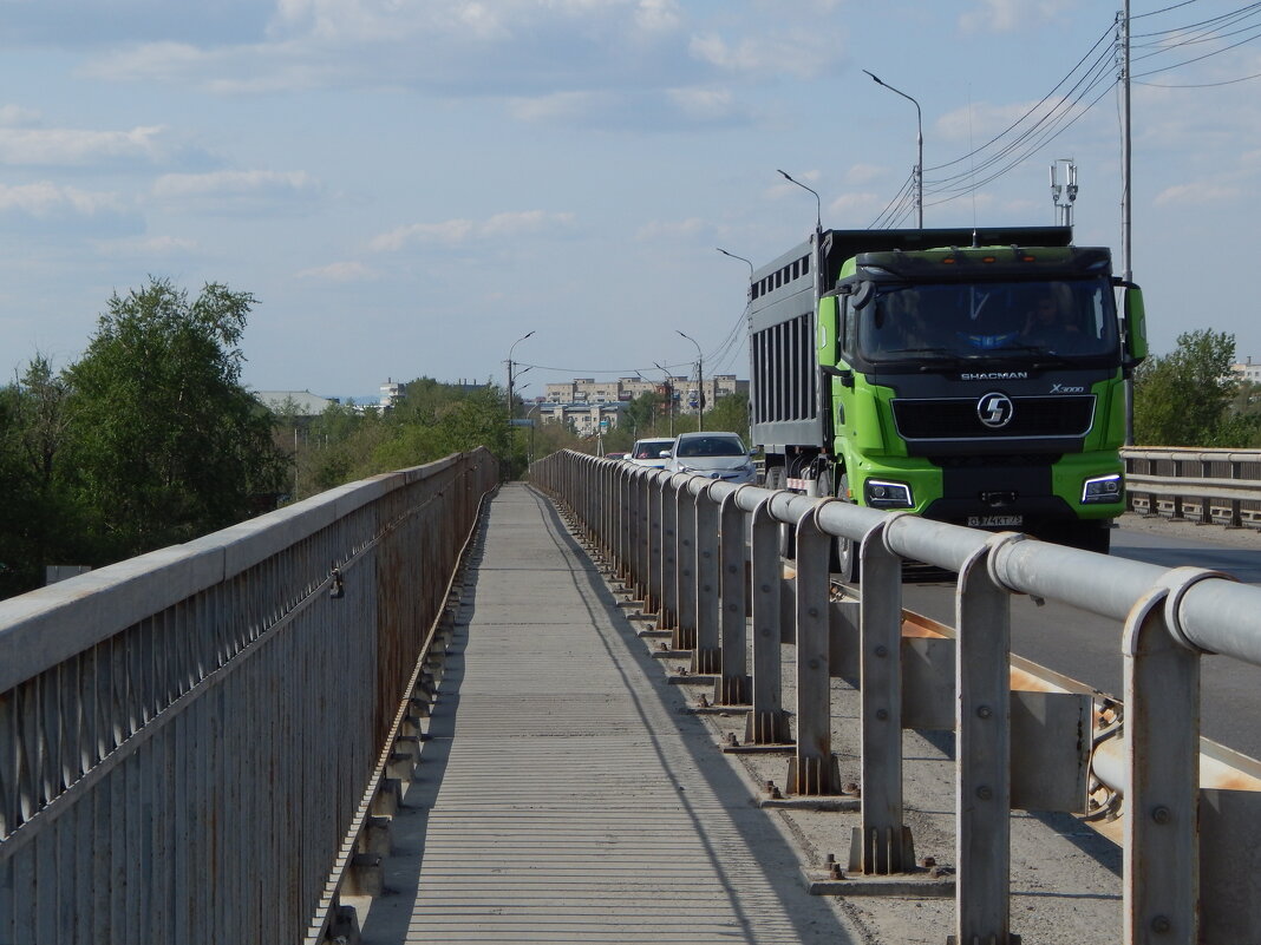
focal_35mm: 86
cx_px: 630
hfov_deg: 22.8
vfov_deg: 17.2
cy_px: 472
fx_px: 3133
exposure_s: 1/1500
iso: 125
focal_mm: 15.3
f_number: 4.3
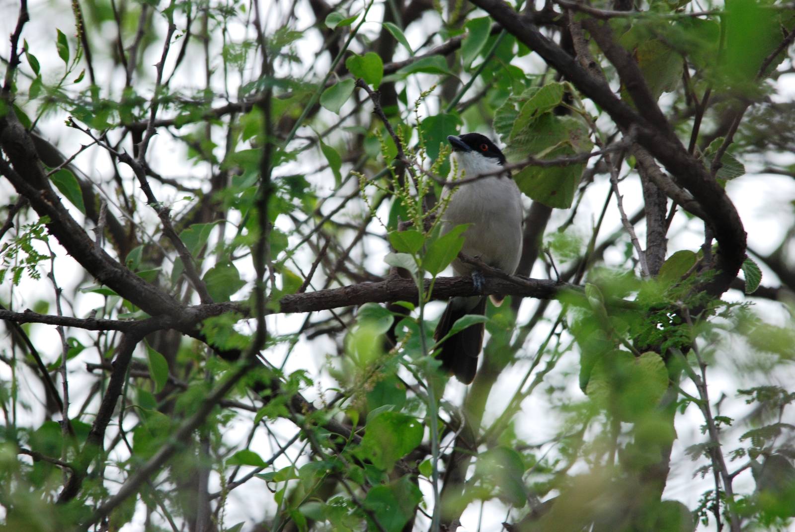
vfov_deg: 1.8
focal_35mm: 750
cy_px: 266
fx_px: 16582
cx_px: 398
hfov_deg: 2.7
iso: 400
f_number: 6.3
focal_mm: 500
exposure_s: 1/250
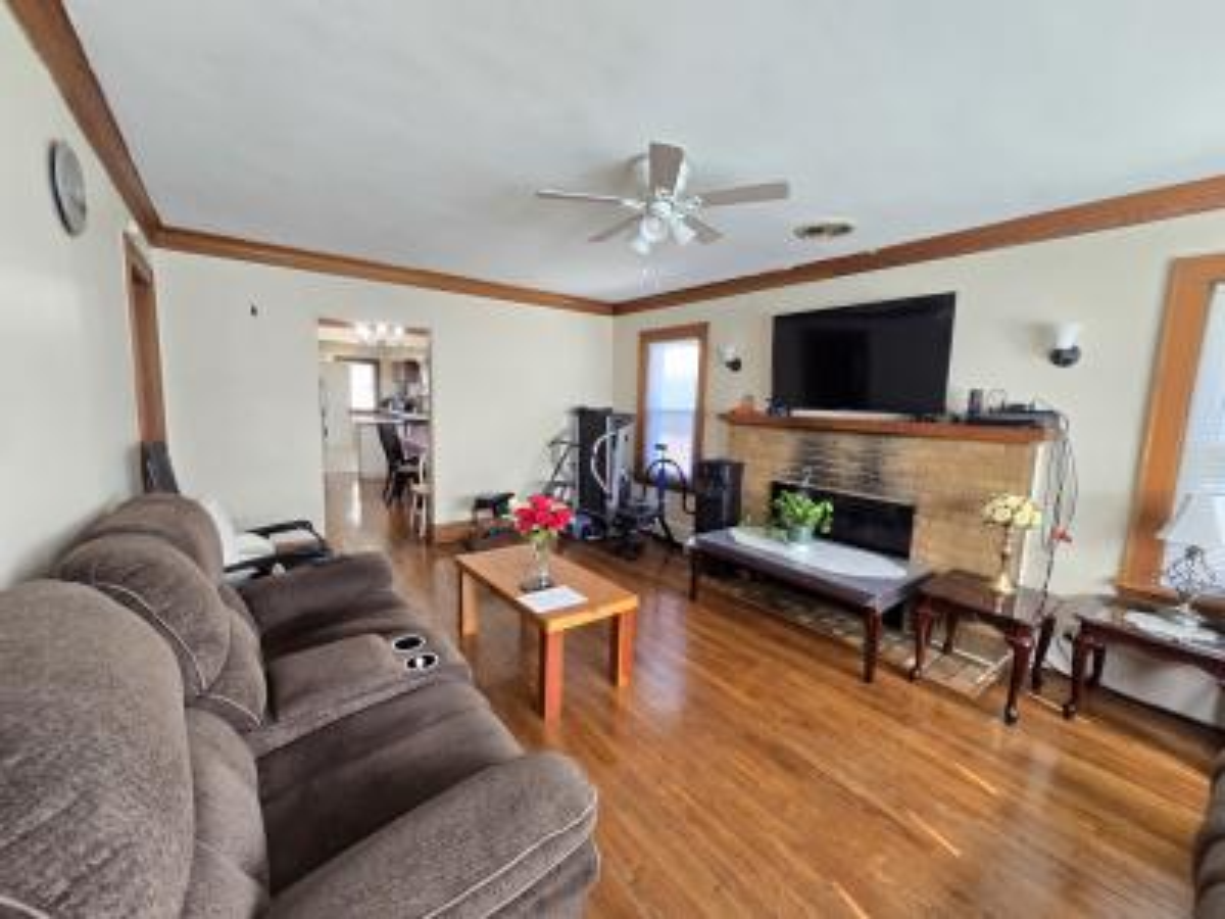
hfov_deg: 106.2
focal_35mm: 13
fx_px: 460
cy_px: 460
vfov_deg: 89.9
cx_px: 612
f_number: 2.2
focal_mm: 2.2
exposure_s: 1/60
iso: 200
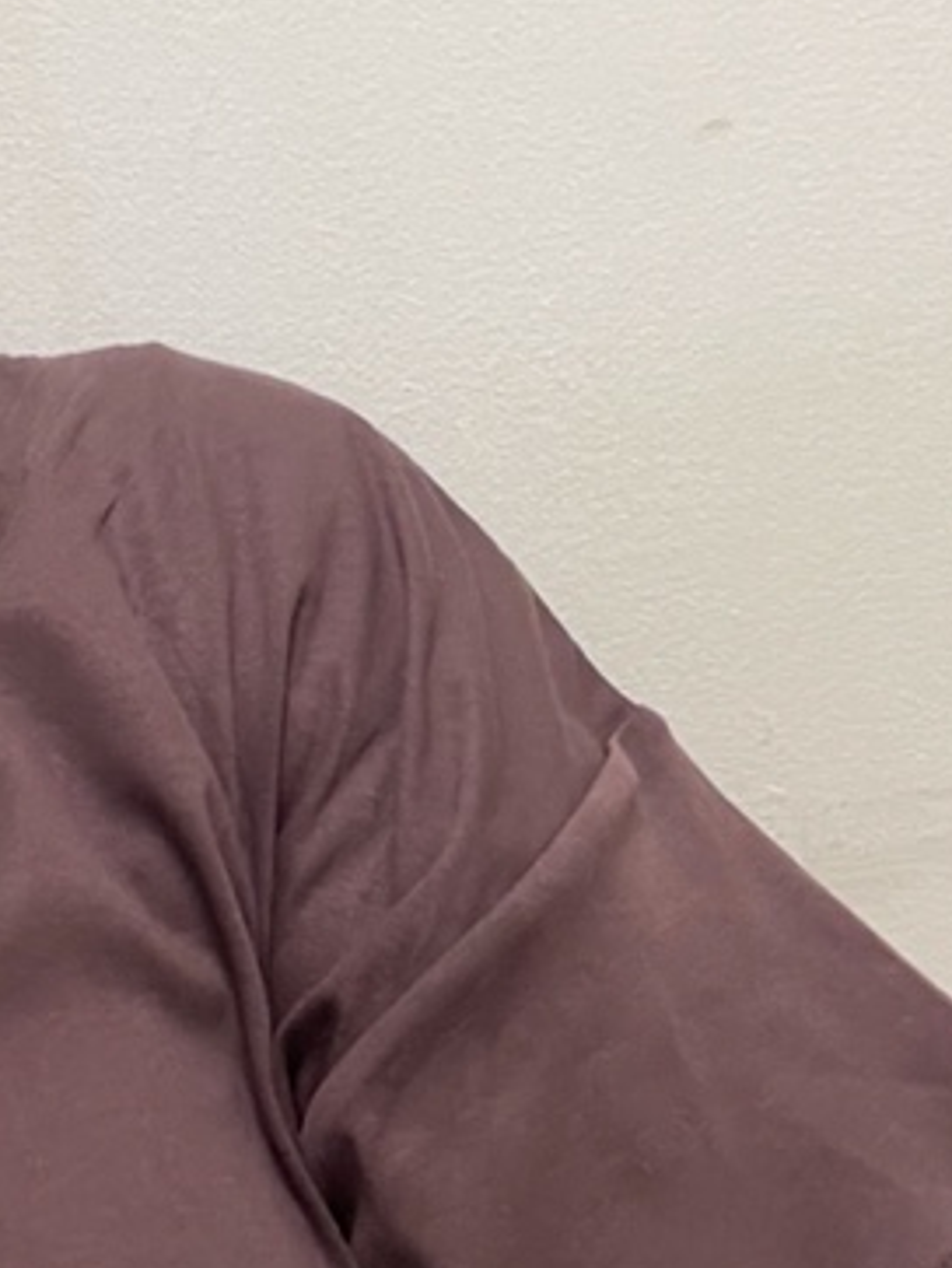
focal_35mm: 53
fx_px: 1941
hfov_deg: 27.1
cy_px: 588
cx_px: 217
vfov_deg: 36.1
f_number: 2.2
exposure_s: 1/25
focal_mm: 2.71
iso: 400
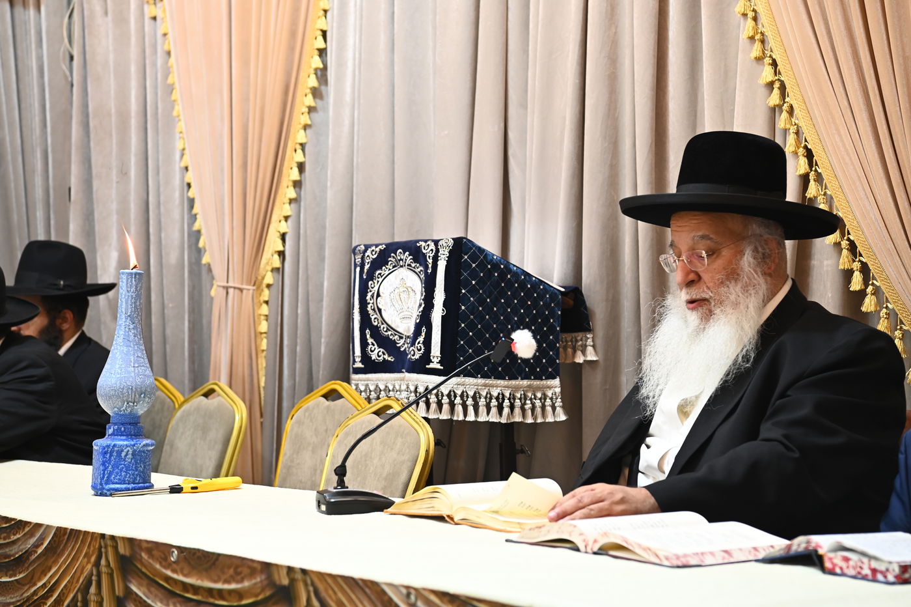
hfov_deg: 28.9
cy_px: 304
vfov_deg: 19.4
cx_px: 456
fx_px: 1770
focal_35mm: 70
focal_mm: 70
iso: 1250
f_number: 5.6
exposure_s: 1/125
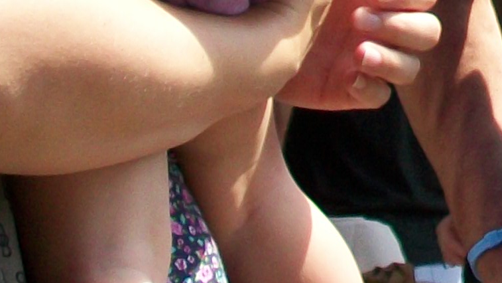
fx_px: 4659
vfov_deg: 3.4
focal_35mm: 350
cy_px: -527
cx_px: 840
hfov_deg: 6.1
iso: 64
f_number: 3.8
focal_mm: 11.6
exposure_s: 1/250
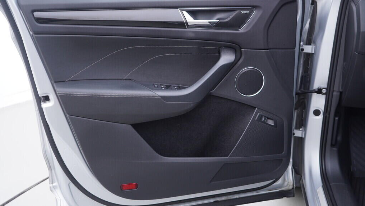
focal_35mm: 38
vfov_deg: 31.2
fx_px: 368
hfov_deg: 52.8
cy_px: 91
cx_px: 184
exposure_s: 1/40
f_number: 2.8
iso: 125
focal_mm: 24
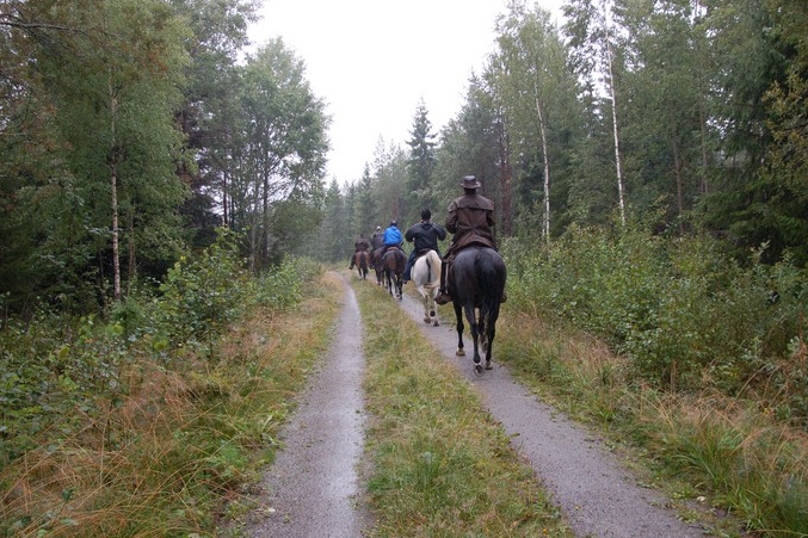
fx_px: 696
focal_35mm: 31
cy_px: 271
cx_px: 415
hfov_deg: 60.3
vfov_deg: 42.3
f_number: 5
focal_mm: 20
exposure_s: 1/100
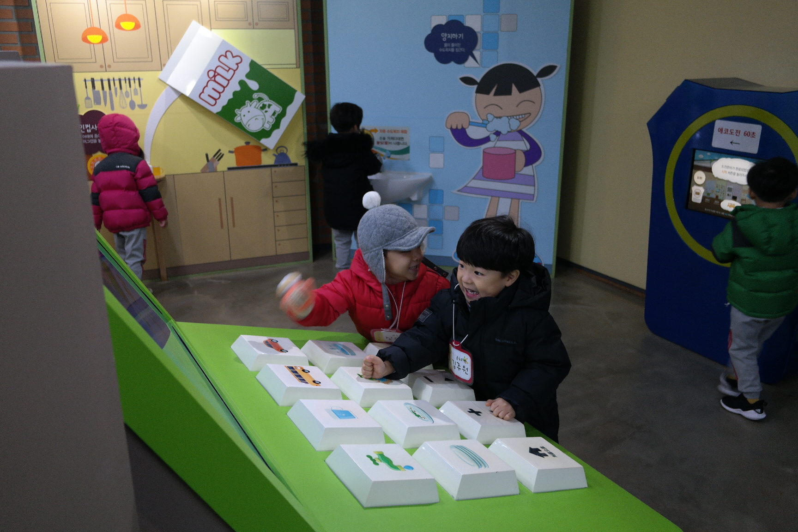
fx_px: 665
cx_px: 399
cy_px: 266
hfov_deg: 61.9
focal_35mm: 30
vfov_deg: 43.6
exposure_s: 1/40
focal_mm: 20
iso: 400
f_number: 3.5
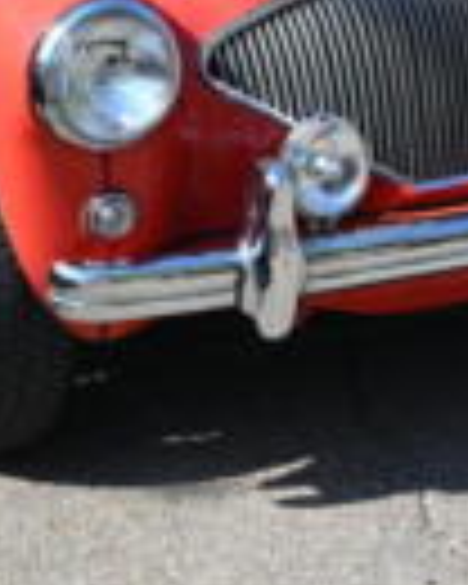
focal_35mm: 148
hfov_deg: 10.4
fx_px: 2562
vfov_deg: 12.8
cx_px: 387
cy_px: -47
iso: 100
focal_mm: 41
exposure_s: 1/320
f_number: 6.3
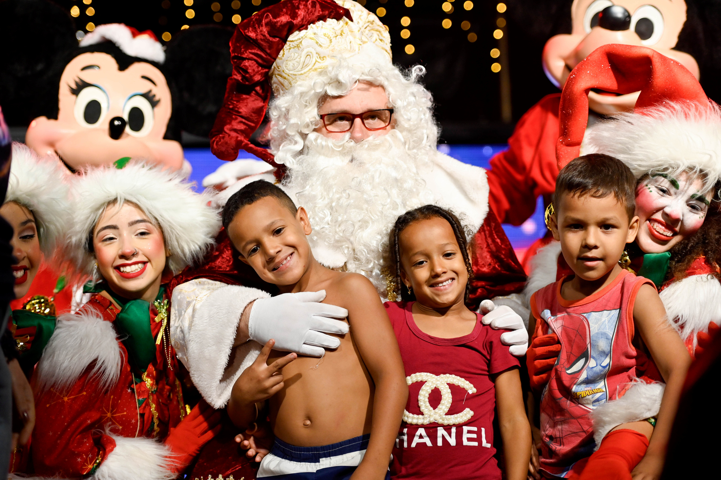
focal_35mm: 82
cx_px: 360
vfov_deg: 16.6
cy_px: 240
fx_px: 1641
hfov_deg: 24.8
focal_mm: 82
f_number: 2.8
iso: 1600
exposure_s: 1/1000
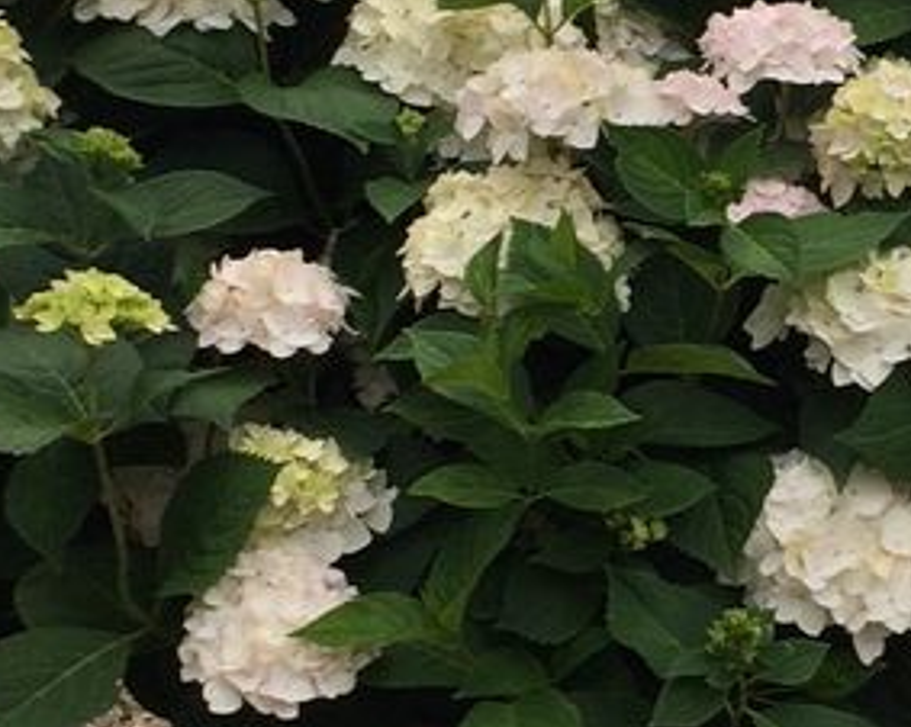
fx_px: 3233
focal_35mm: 120
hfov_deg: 15.8
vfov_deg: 12.8
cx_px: 840
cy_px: 318
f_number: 2.2
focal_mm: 4.15
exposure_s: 1/1786
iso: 32
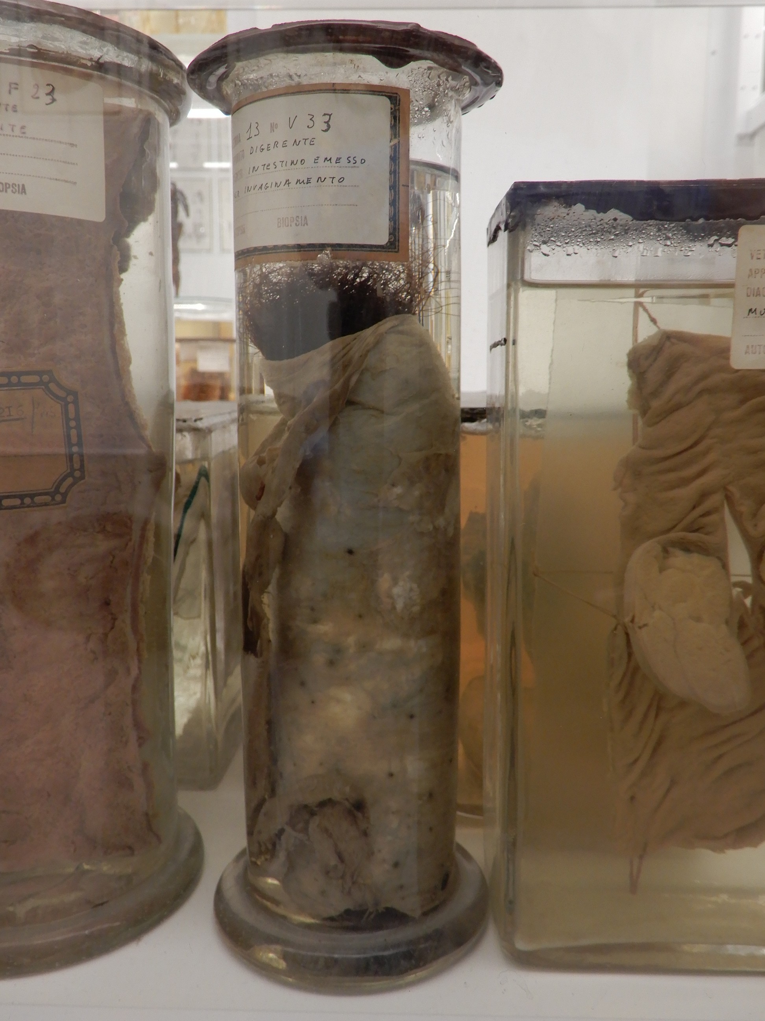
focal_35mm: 30
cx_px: 382
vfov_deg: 60.0
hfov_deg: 46.8
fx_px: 884
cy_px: 510
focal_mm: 5.4
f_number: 3.5
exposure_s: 1/30
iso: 220
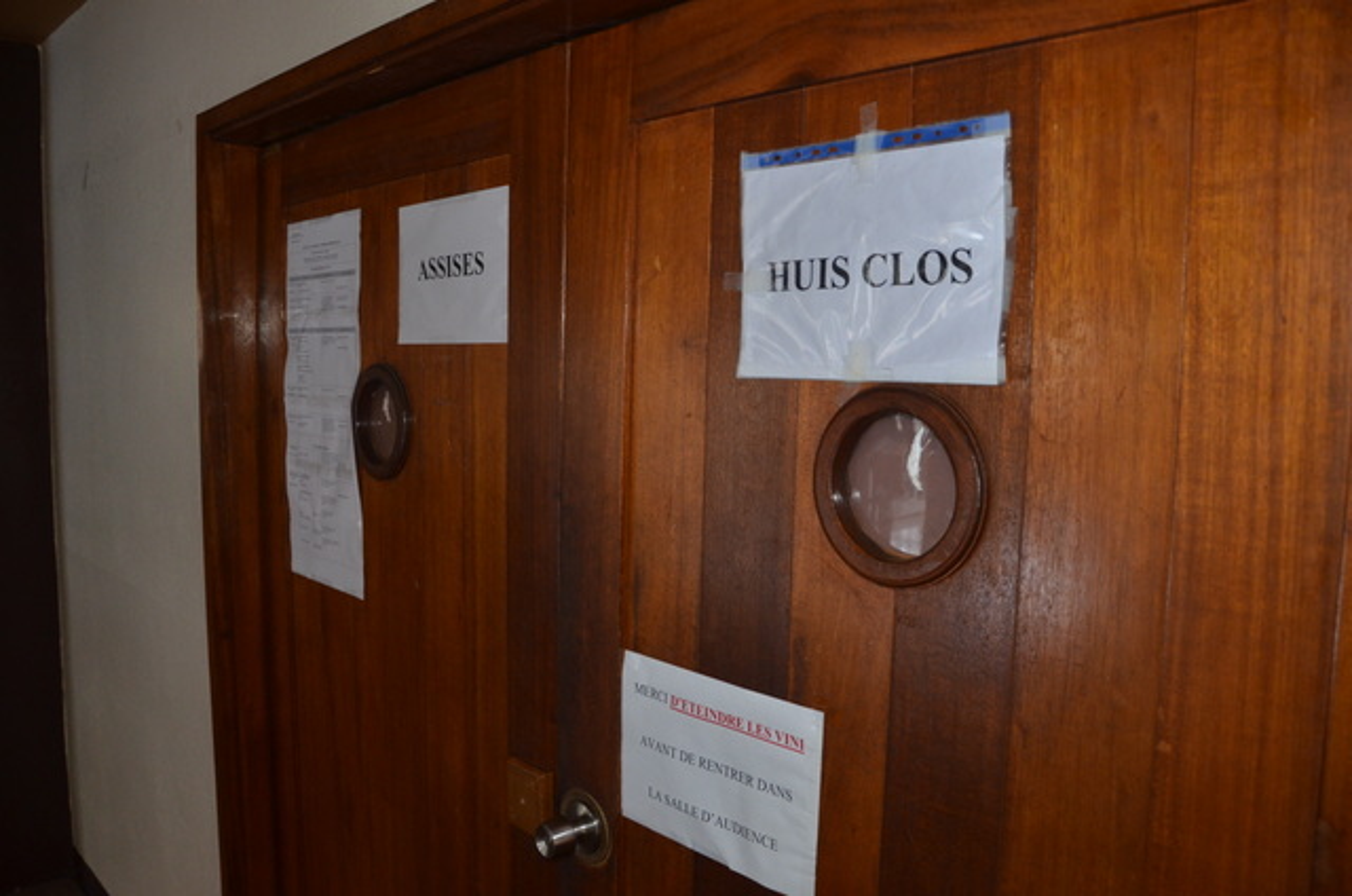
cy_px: 448
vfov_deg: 47.7
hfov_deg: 67.5
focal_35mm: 27
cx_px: 676
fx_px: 1012
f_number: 3.5
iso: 800
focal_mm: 18
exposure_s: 1/60
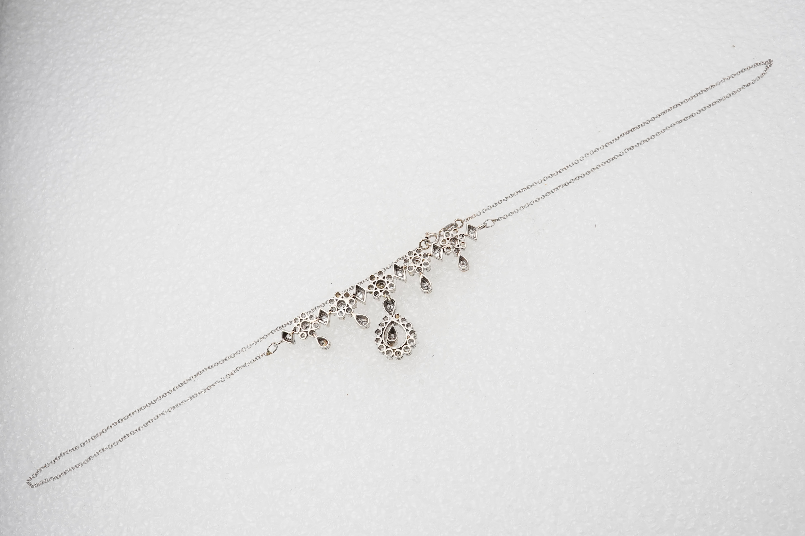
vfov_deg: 29.9
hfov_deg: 43.6
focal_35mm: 45
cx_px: 402
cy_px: 268
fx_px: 1006
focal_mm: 30
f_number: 20
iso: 400
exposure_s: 1/125
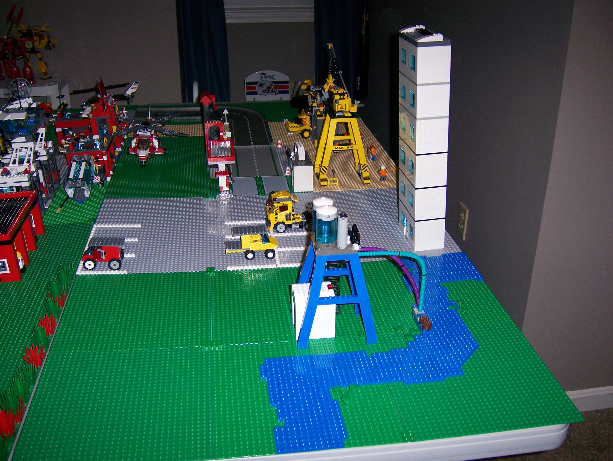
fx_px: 638
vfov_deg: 39.7
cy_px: 230
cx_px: 306
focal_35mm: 36
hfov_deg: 51.3
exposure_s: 1/60
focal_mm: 6
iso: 125
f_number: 2.8
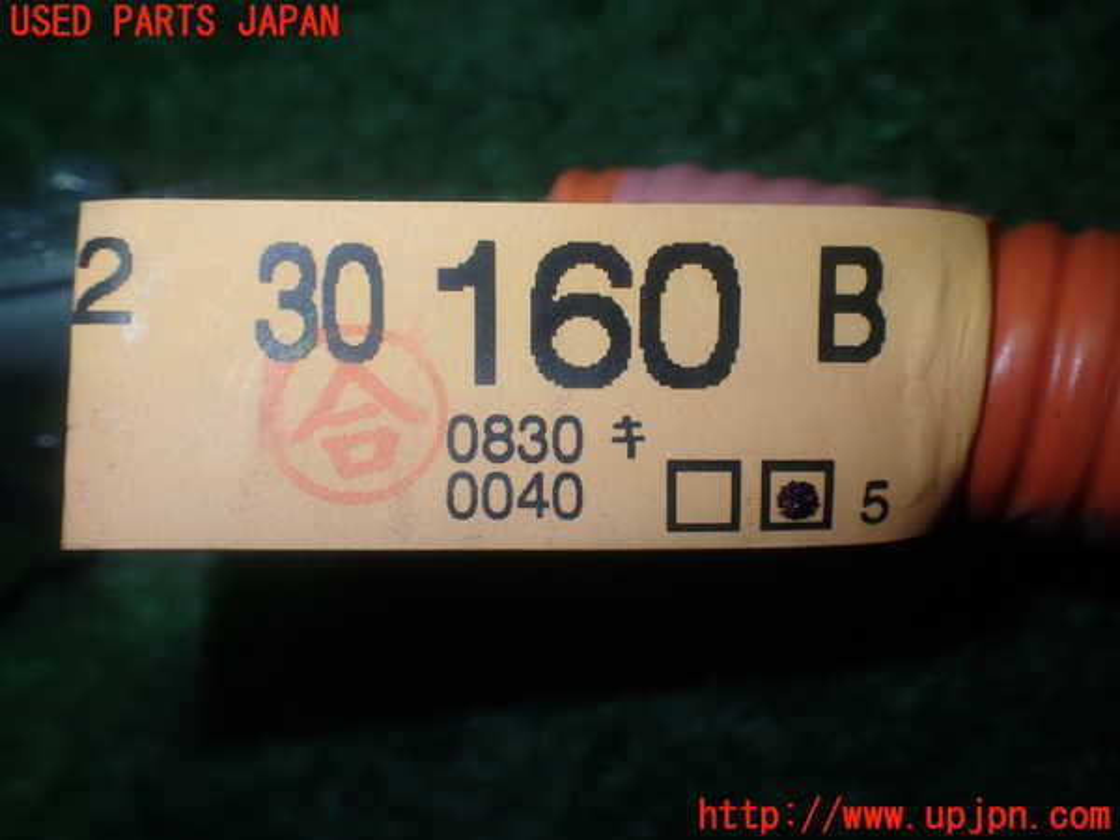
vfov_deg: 37.7
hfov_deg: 49.0
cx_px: 560
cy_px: 420
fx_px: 1229
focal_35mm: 38
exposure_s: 1/100
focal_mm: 6.83
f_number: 2.7
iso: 100
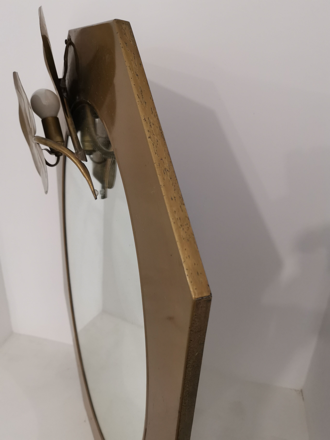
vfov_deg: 65.3
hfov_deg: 51.4
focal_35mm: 27
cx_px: 165
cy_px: 220
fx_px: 343
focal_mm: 5.58
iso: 200
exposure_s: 1/50
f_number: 1.8
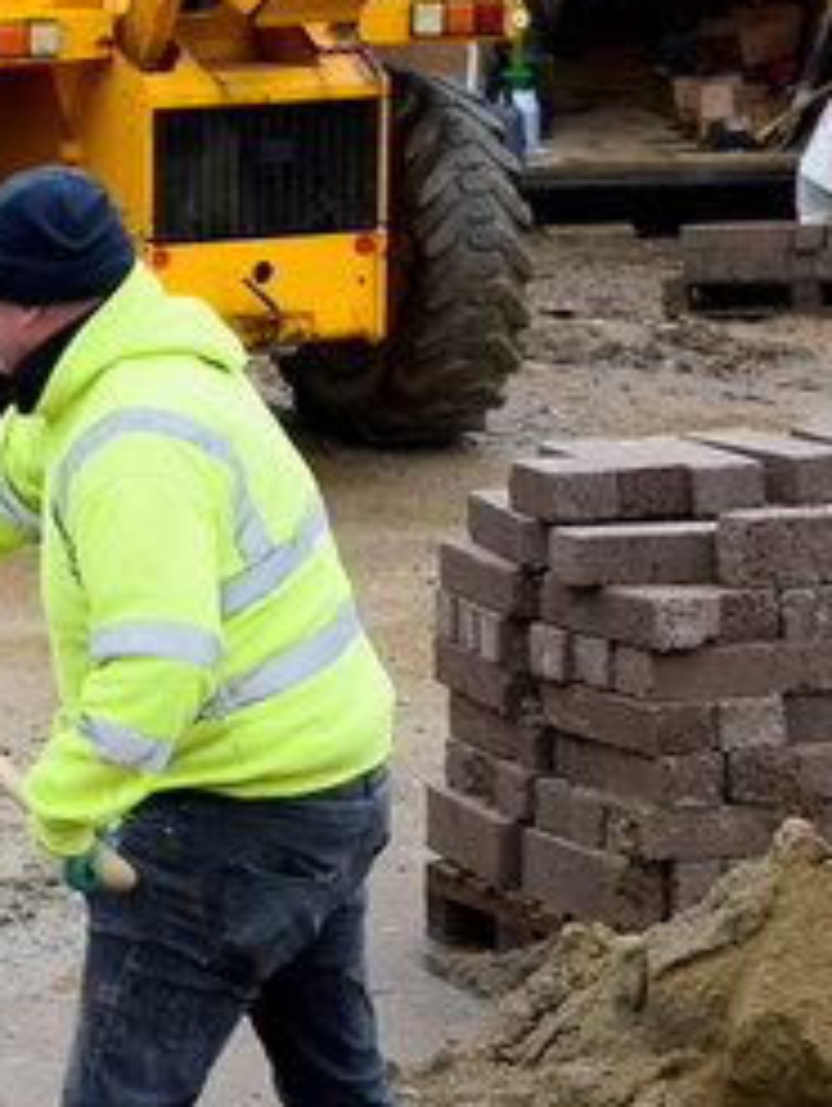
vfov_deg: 13.2
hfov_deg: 9.7
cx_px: -310
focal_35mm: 150
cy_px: 565
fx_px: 4799
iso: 400
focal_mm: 32
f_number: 5.6
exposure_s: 1/125
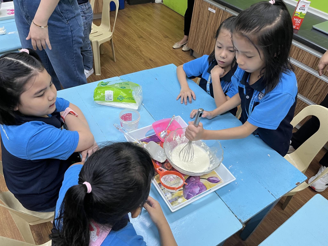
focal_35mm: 26
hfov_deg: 67.3
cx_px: 164
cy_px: 123
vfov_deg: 53.1
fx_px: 246
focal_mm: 5.1
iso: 125
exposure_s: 1/75
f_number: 1.6
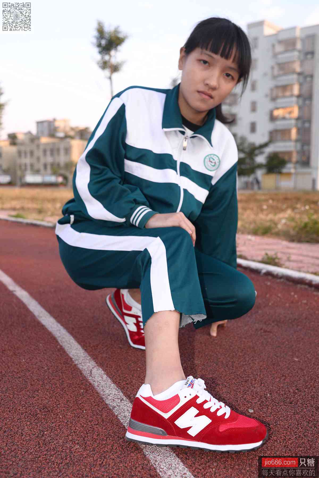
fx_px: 465
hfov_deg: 37.9
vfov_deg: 54.4
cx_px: 160
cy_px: 239
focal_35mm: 35
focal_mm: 35
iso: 100
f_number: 5.6
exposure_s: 1/100
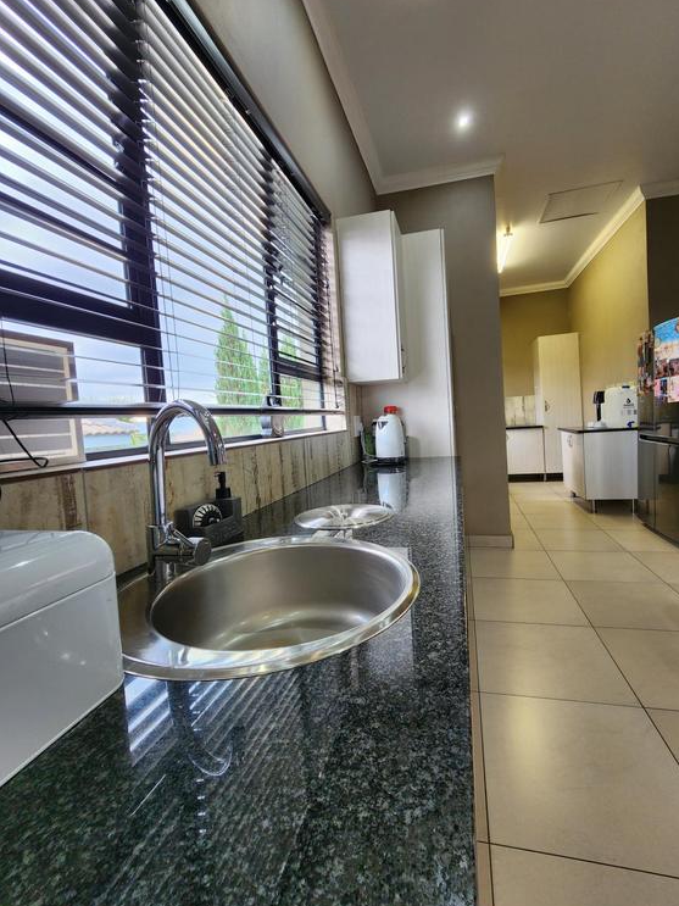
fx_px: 366
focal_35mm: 14
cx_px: 364
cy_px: 435
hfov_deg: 85.5
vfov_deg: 102.0
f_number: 2.2
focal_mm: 2.2
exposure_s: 1/50
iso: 125
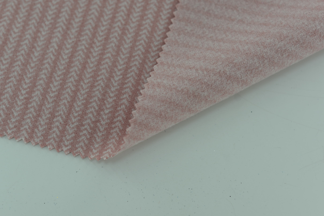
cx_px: 152
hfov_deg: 32.4
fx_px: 558
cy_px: 87
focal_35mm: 62
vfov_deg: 21.9
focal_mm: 50
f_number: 3.5
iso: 100
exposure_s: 1/250
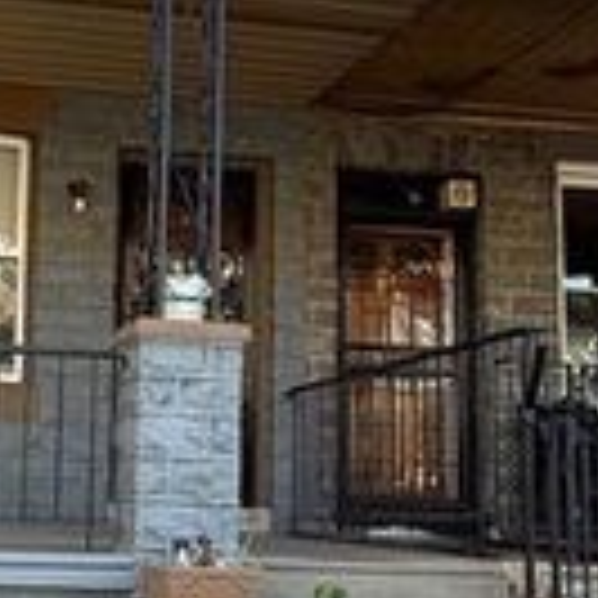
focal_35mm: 62
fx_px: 1212
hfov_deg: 26.6
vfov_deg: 27.7
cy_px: 339
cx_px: 36
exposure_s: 1/144
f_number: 2.2
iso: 50
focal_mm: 2.22
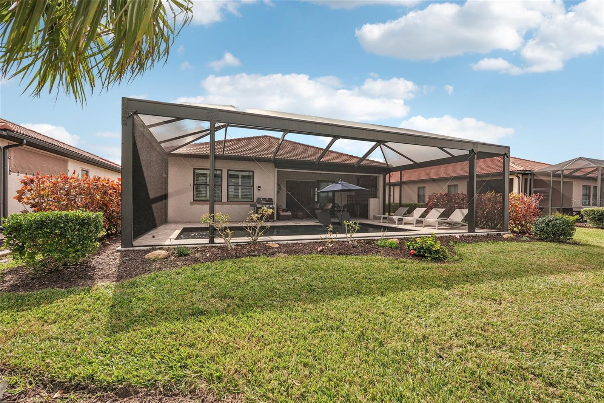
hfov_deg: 96.7
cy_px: 202
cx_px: 302
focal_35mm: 16
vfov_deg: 73.7
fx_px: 268
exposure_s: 1/500
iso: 400
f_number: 8
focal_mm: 16
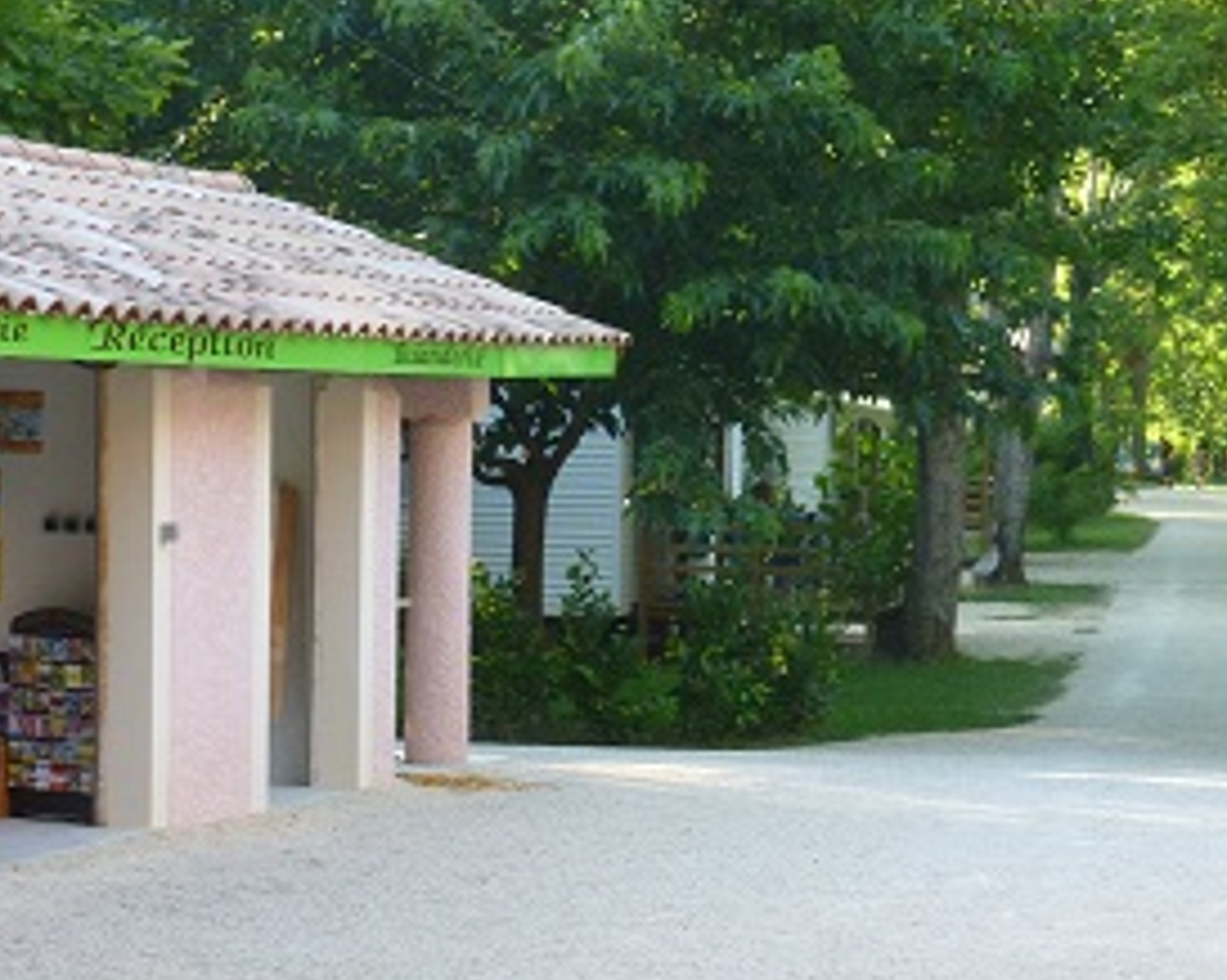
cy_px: 411
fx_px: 3701
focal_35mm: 102
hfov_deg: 18.8
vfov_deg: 15.1
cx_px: 773
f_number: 4
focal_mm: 10.2
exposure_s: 1/60
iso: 200
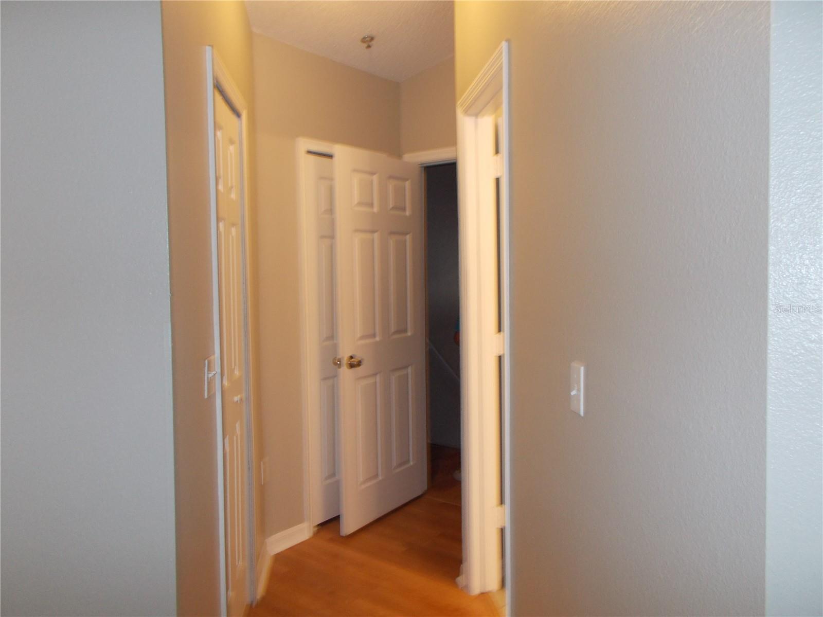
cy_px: 308
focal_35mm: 26
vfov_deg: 53.1
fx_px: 618
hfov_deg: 67.3
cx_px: 412
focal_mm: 4.6
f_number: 3.2
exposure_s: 1/25
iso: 200
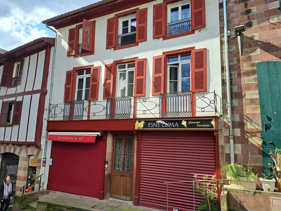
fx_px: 195
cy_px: 106
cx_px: 140
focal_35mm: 24
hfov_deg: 71.6
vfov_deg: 56.8
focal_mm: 5.23
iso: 50
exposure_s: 1/629
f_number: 1.8
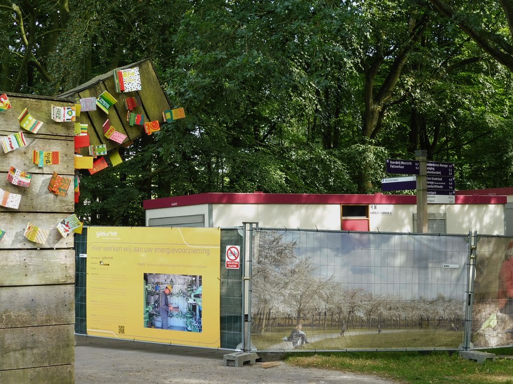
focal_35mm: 62
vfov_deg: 23.6
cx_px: 256
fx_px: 918
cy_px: 192
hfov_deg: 31.2
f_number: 4.8
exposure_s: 1/60
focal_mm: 11
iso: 160
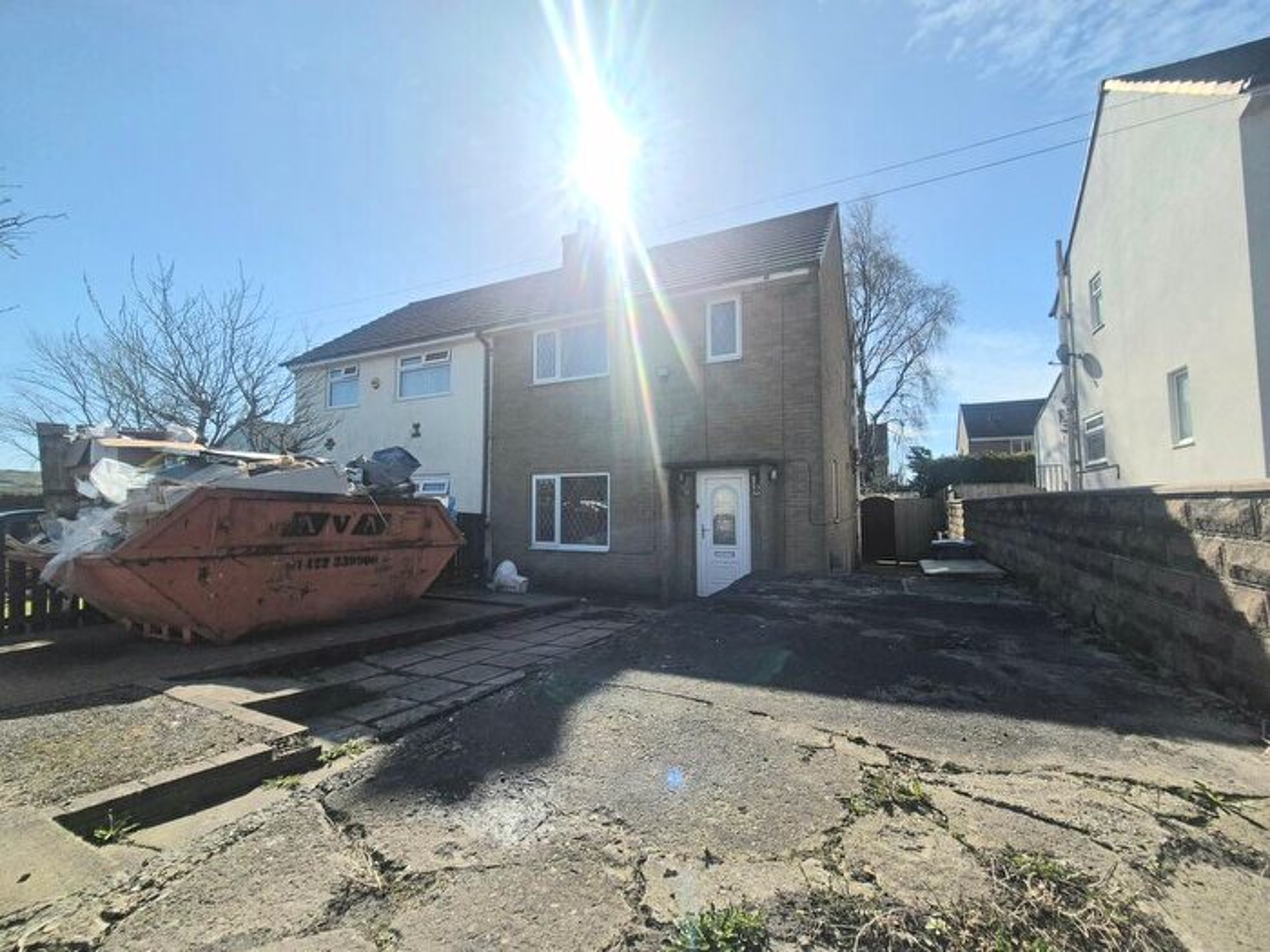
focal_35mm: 13
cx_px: 635
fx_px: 477
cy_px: 476
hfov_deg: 106.2
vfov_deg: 89.9
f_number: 2.2
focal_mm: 2.2
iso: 50
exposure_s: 1/5000
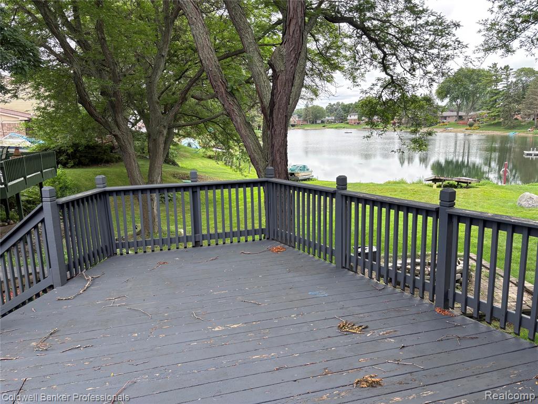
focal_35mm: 26
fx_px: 404
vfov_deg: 53.1
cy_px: 202
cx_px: 269
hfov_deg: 67.3
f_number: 1.6
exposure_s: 1/130
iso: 64
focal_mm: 5.96
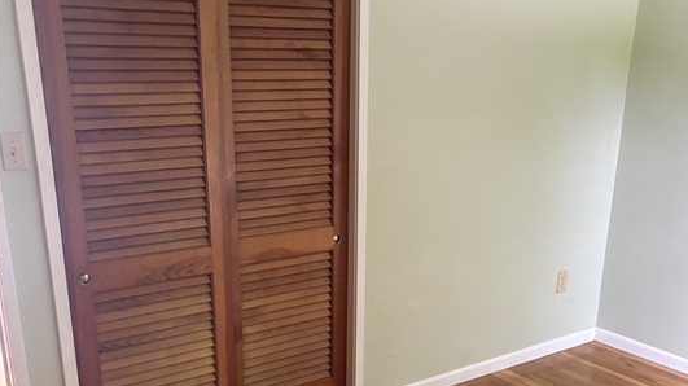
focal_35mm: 41
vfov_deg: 28.4
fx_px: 748
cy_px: 306
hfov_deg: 49.4
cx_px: 367
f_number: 1.6
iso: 400
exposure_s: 1/60
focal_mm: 5.96
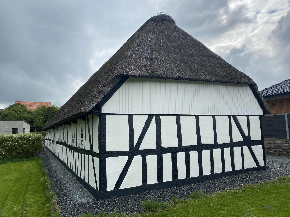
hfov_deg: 67.3
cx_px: 145
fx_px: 218
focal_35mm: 26
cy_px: 108
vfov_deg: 53.1
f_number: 1.8
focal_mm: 4.25
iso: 32
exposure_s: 1/2571
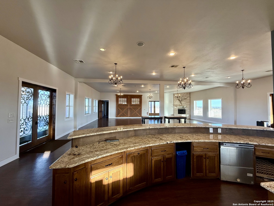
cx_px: 137
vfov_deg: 85.7
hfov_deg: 102.1
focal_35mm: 14
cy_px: 103
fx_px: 111
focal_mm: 2.22
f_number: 2.2
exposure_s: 1/120
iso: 160
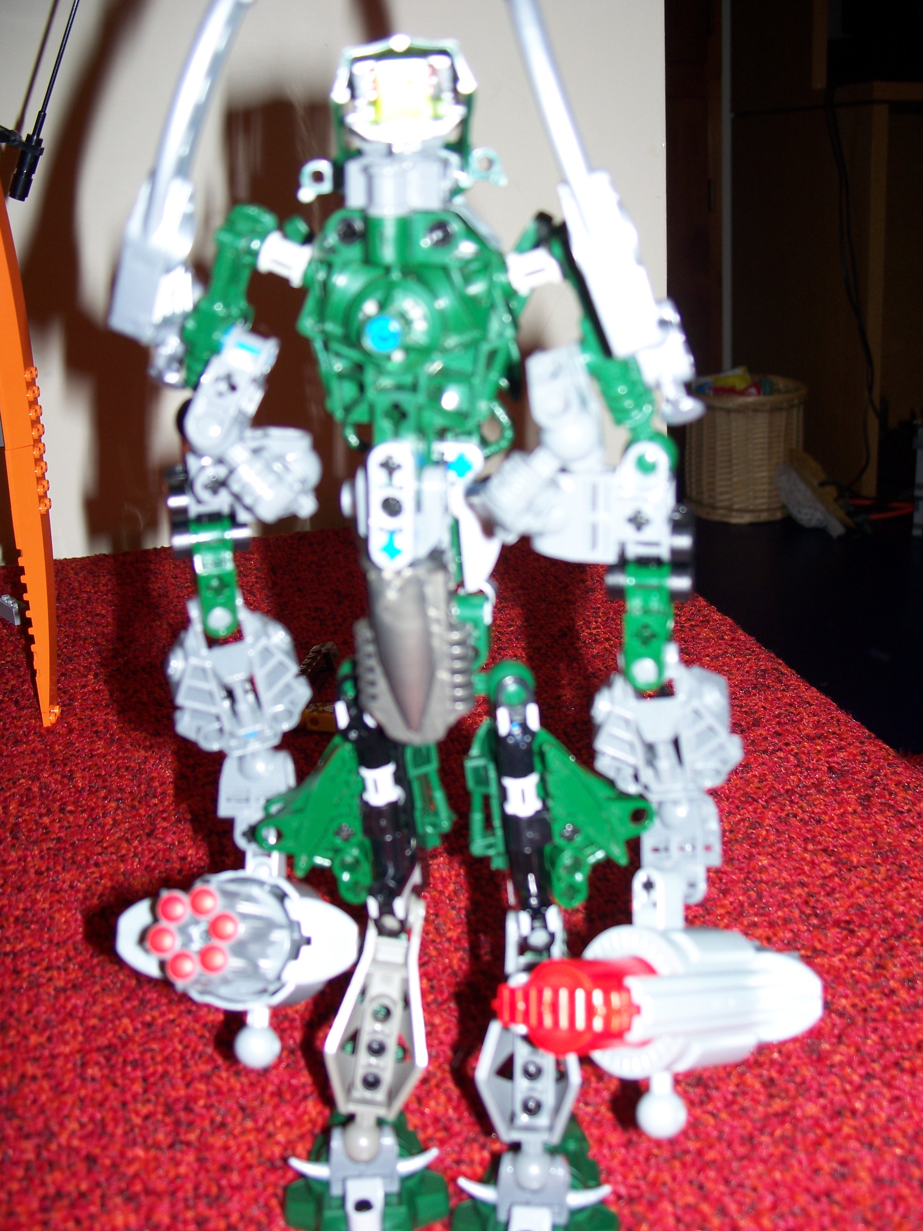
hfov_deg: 38.7
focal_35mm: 37
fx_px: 1315
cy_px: 616
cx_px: 462
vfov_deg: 50.1
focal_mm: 7.8
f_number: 2.8
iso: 80
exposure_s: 1/60
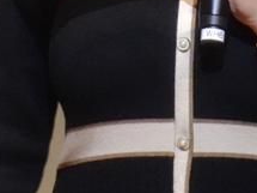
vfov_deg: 1.1
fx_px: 10359
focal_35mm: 1396
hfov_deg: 1.4
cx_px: 149
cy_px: -22
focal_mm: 47.98
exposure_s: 1/30
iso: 800
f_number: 6.3
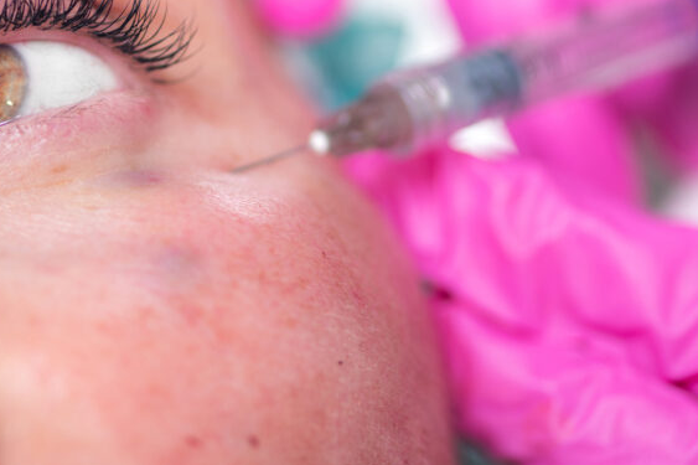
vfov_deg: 7.2
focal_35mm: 191
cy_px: 73
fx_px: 3702
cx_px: 140
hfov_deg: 10.7
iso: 100
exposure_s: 1/160
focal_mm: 105
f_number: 4
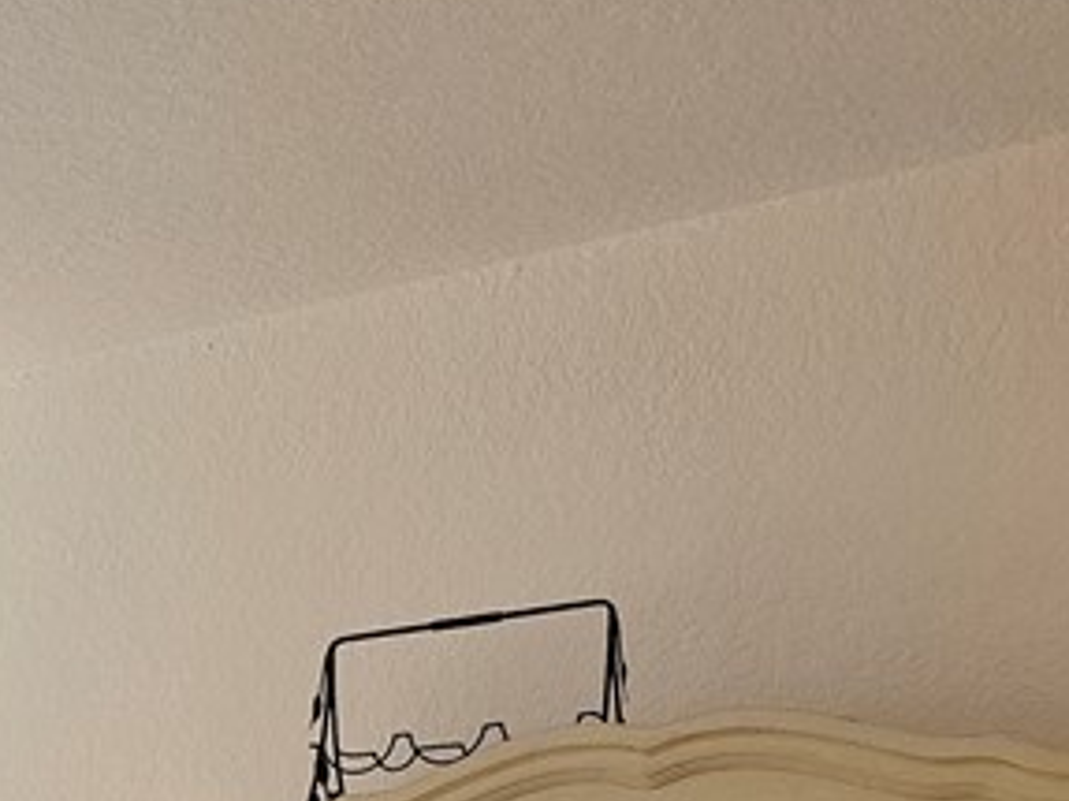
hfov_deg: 19.5
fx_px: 2531
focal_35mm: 82
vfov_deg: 16.2
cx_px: -704
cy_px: 1256
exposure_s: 1/120
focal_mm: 6.3
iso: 250
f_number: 1.7
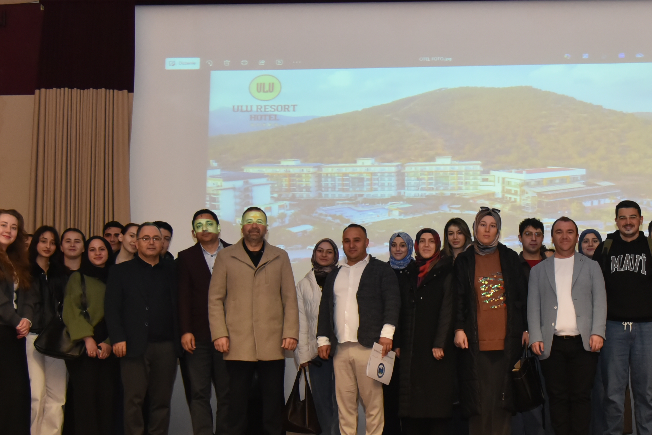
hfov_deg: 31.4
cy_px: 298
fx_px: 1141
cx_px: 478
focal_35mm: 63
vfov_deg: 21.5
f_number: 4
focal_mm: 32
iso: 2800
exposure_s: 1/60
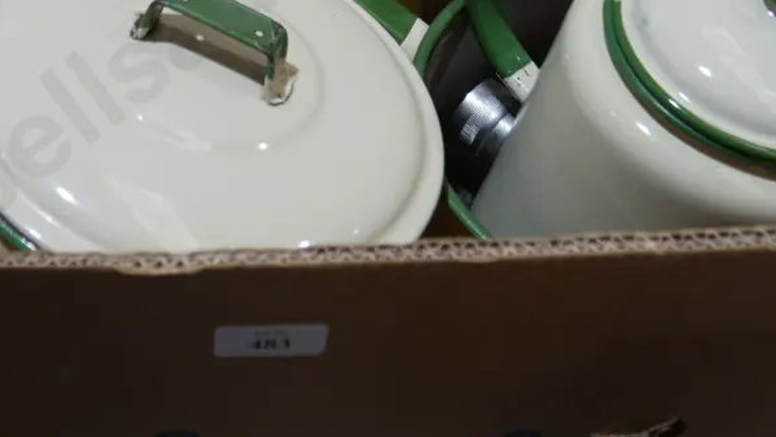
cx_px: 249
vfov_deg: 21.7
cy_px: -13
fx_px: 1091
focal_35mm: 53
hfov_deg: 38.6
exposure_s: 1/125
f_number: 3.5
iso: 200
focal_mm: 14
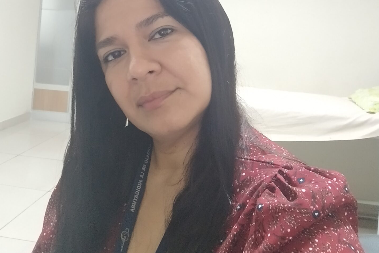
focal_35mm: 28
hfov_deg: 65.5
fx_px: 295
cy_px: 17
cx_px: 190
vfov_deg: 42.0
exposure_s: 1/25
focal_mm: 3.49
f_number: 2.45
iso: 320
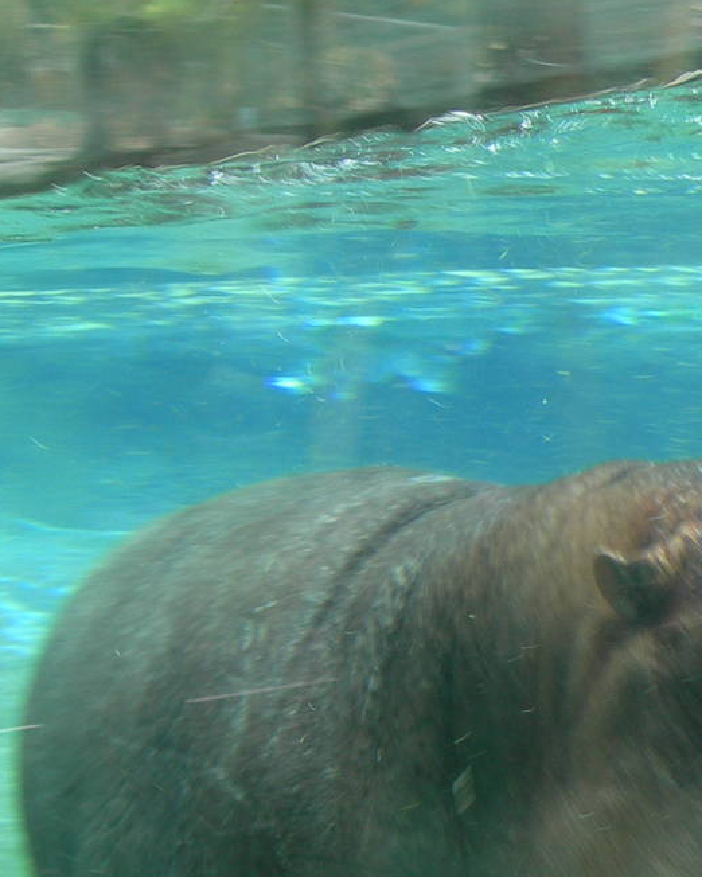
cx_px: 982
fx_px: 2362
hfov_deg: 15.8
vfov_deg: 20.8
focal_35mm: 91
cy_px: 671
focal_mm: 7.8
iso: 50
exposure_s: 1/12.8
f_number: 2.8
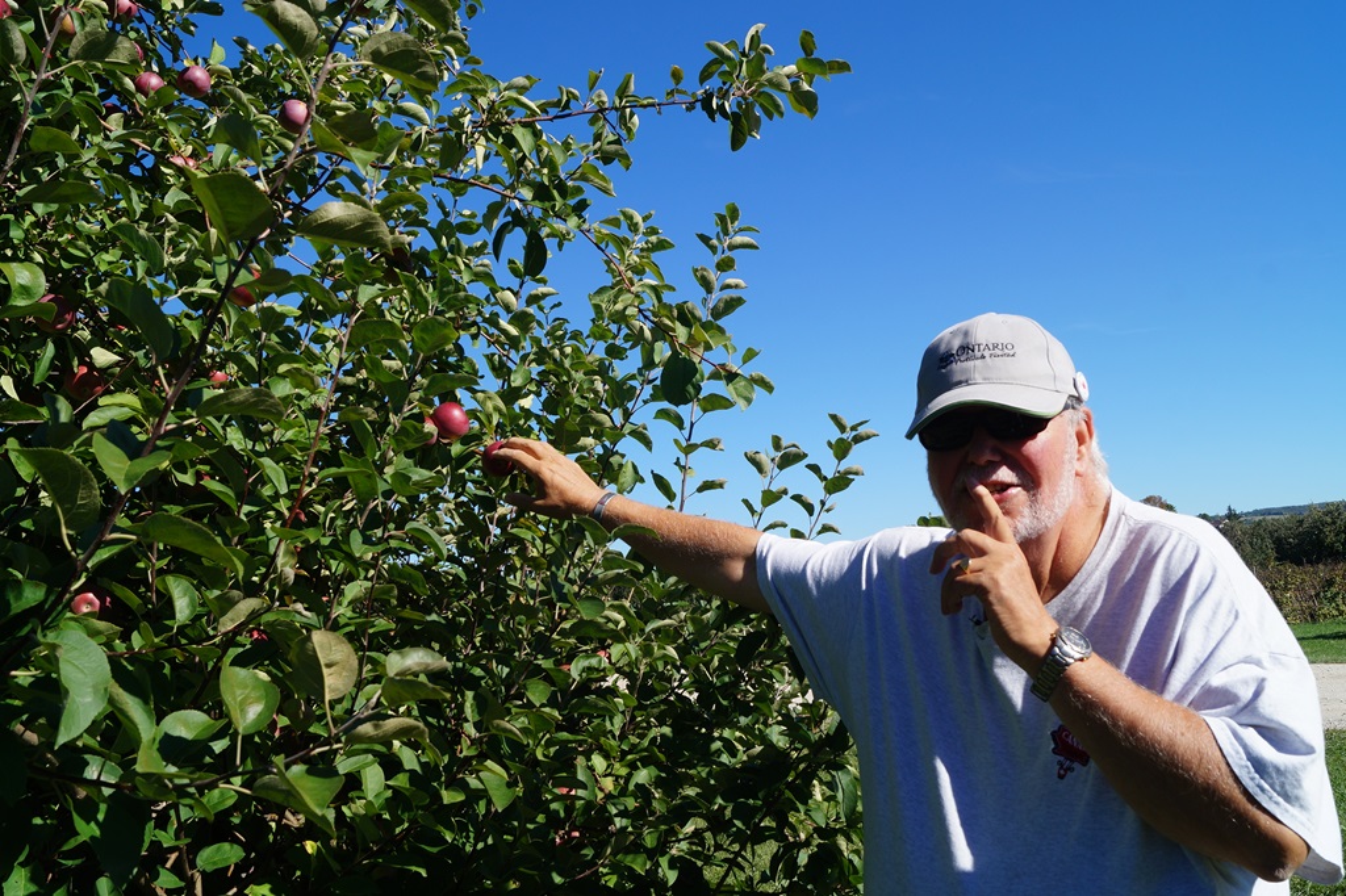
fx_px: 1233
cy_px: 448
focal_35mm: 33
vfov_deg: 39.9
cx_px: 673
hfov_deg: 57.2
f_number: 10
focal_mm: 22
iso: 100
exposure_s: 1/160
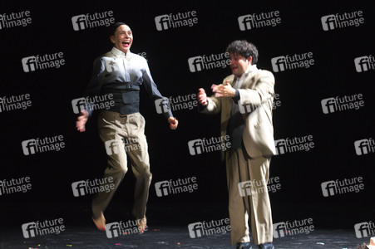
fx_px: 729
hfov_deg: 28.9
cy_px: 124
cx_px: 188
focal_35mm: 70
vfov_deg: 19.4
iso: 1600
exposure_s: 1/100
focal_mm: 70
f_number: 2.8
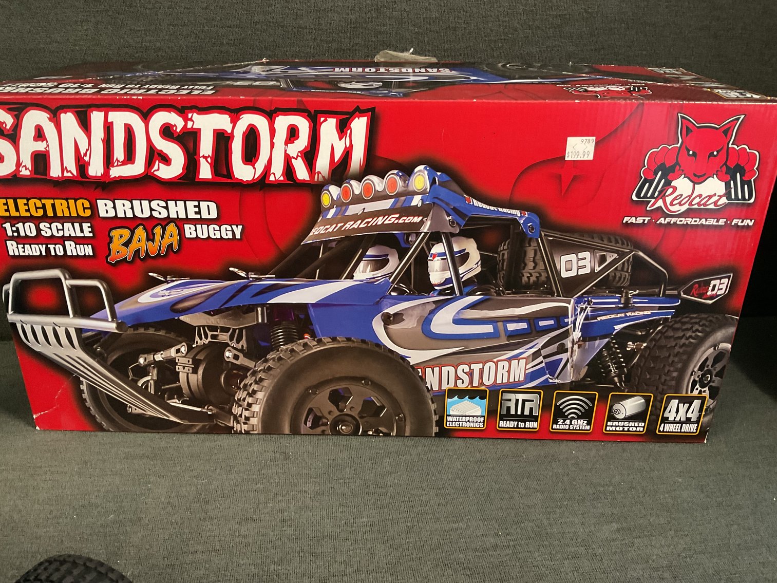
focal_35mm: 29
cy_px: 292
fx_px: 651
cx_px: 388
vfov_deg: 48.2
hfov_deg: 61.7
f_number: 1.8
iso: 250
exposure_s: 1/40
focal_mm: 3
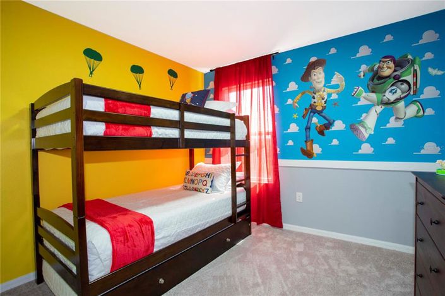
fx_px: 210
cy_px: 148
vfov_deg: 70.4
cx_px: 222
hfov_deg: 93.3
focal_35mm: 17
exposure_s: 1/10
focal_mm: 17
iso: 1000
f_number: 11
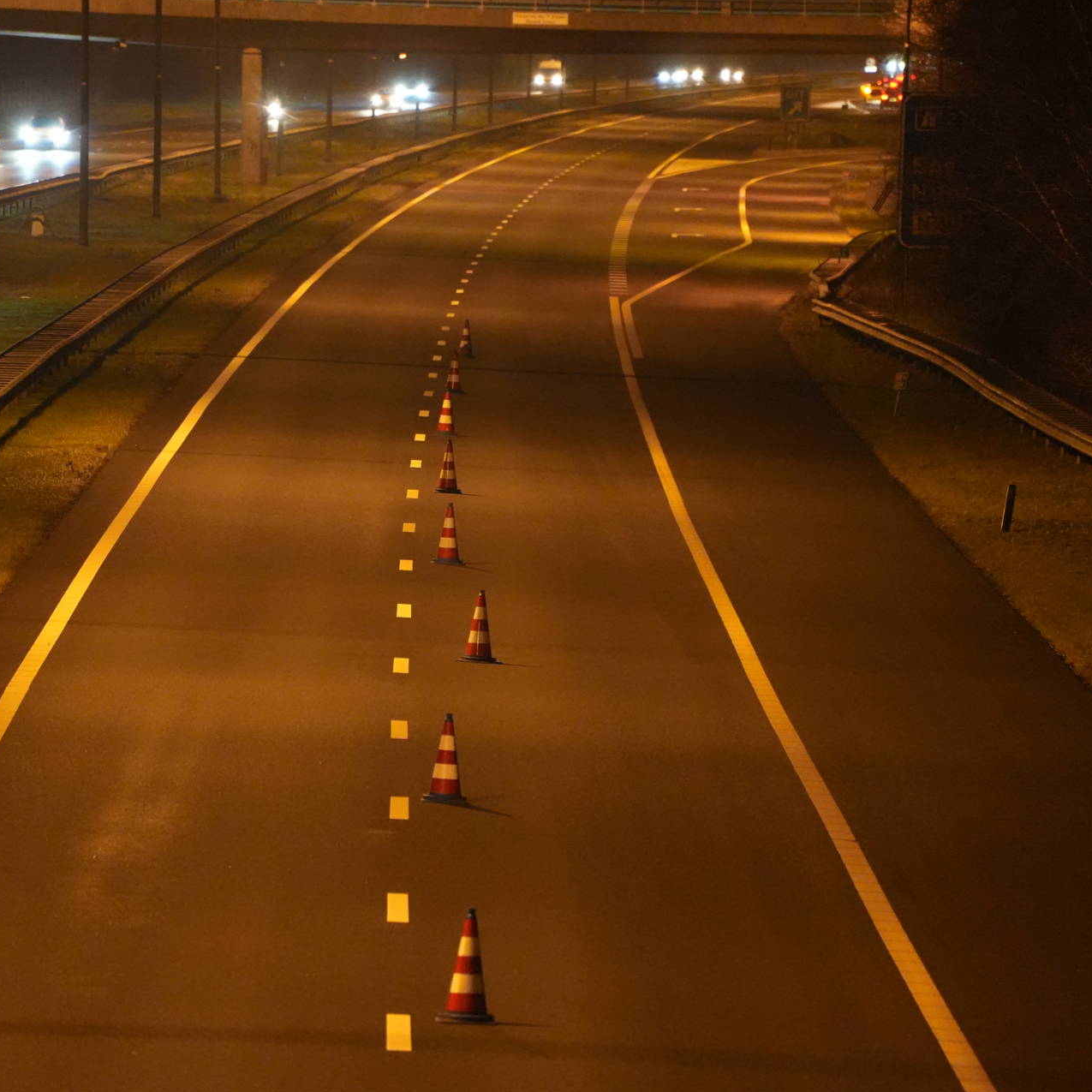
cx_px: 540
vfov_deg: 4.6
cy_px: 546
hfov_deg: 4.6
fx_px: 13705
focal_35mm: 384
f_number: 6.3
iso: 12800
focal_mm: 300
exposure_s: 1/15
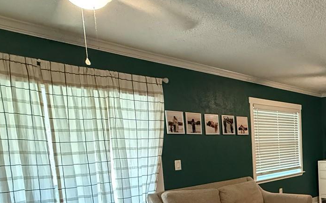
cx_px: 326
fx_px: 302
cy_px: 172
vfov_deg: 35.6
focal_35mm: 34
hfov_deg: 47.1
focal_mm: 2.22
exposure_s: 1/60
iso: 1000
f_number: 2.2
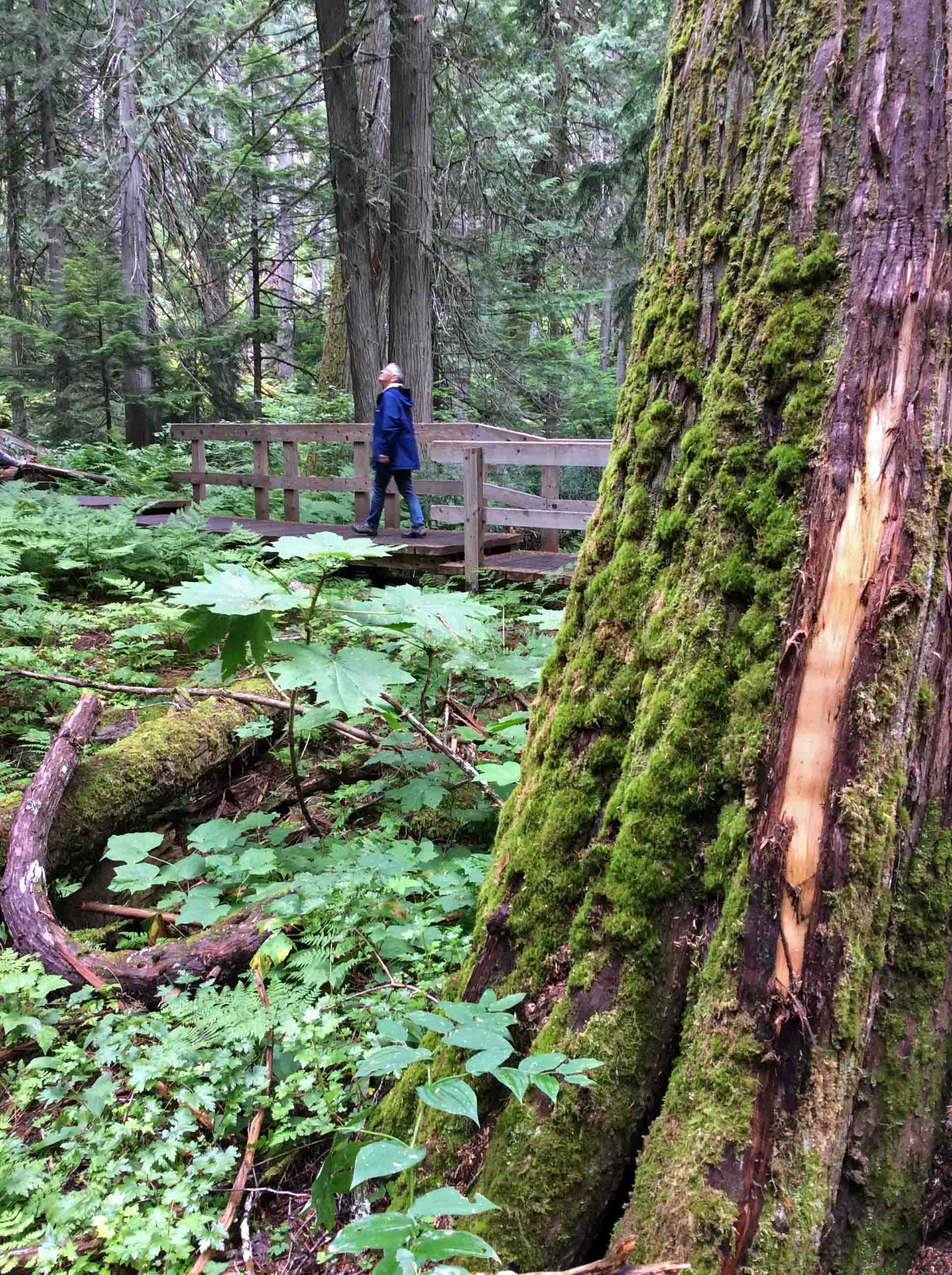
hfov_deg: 44.1
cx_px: 476
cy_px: 638
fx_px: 1177
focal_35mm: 32
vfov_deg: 56.9
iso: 40
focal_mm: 3.3
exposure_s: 1/24
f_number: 2.4
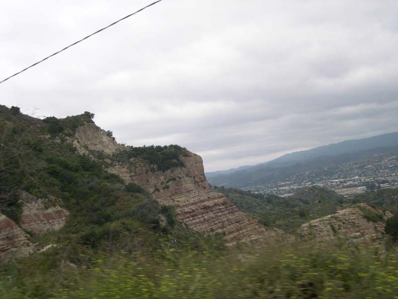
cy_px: 150
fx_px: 437
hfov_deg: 49.0
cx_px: 199
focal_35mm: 38
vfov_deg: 37.7
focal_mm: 8
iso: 100
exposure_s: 1/180
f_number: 7.6
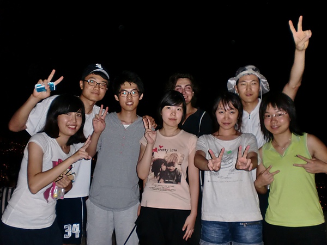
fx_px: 331
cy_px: 122
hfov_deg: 52.6
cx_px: 164
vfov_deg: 40.7
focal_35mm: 35
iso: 200
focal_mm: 6.3
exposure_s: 1/40
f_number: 3.1
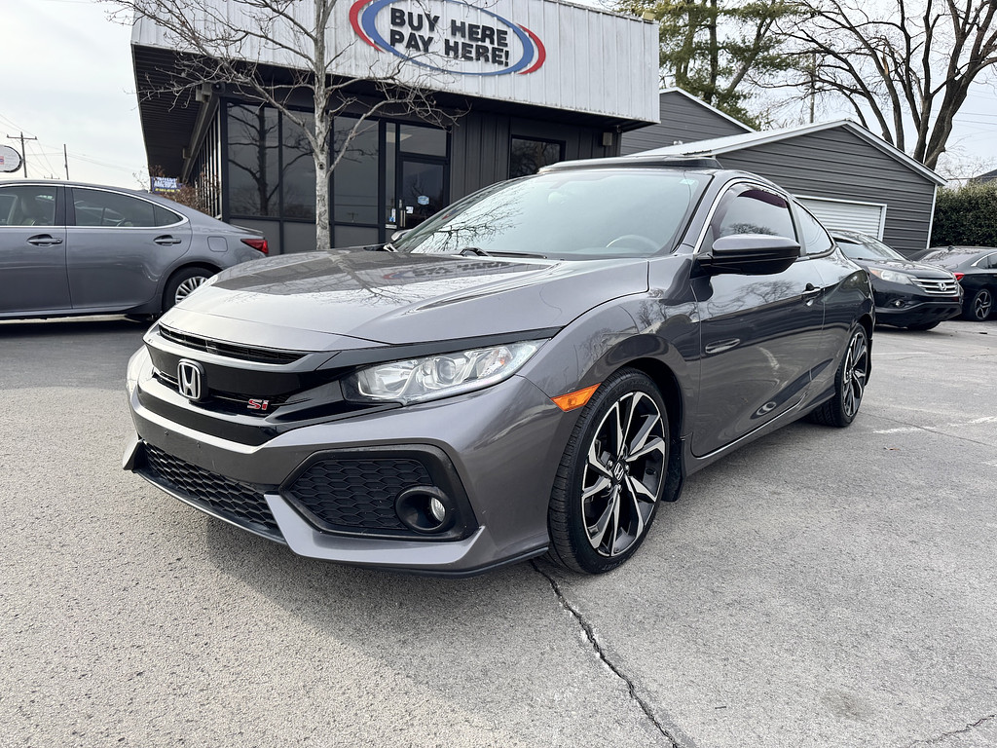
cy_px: 374
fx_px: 691
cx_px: 498
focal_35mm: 24
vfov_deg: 56.8
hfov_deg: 71.6
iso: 80
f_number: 1.78
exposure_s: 1/1094
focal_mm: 6.76
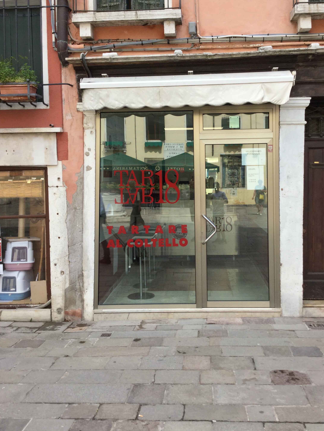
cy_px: 191
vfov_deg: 52.5
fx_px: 437
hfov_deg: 40.6
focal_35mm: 35
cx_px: 179
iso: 25
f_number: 2.4
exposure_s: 1/566
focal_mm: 3.3
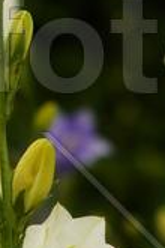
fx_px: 1808
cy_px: 56
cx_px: -32
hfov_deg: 5.2
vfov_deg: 7.8
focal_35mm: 263
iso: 125
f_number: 4.5
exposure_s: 1/125
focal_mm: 50
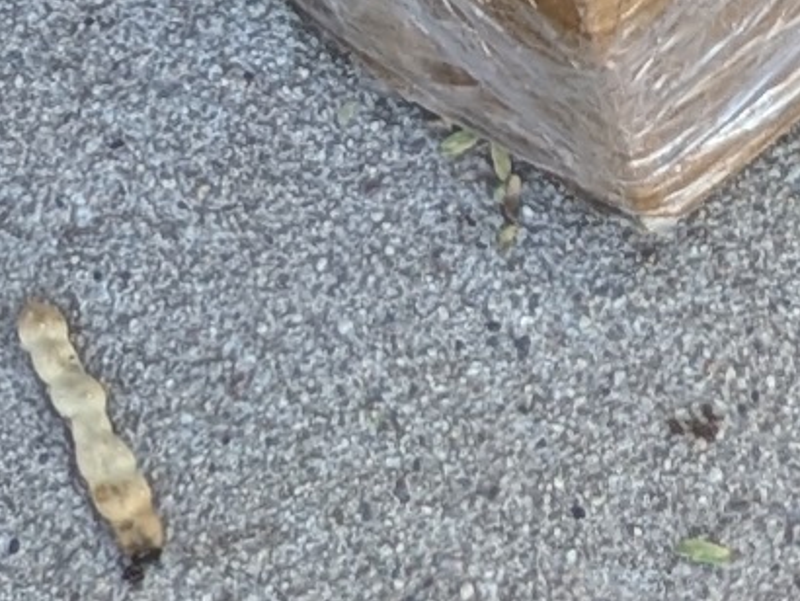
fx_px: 5411
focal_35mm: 234
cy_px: -2544
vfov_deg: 5.0
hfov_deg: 8.4
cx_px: 734
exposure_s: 1/109
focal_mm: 4.53
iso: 37
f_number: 1.7
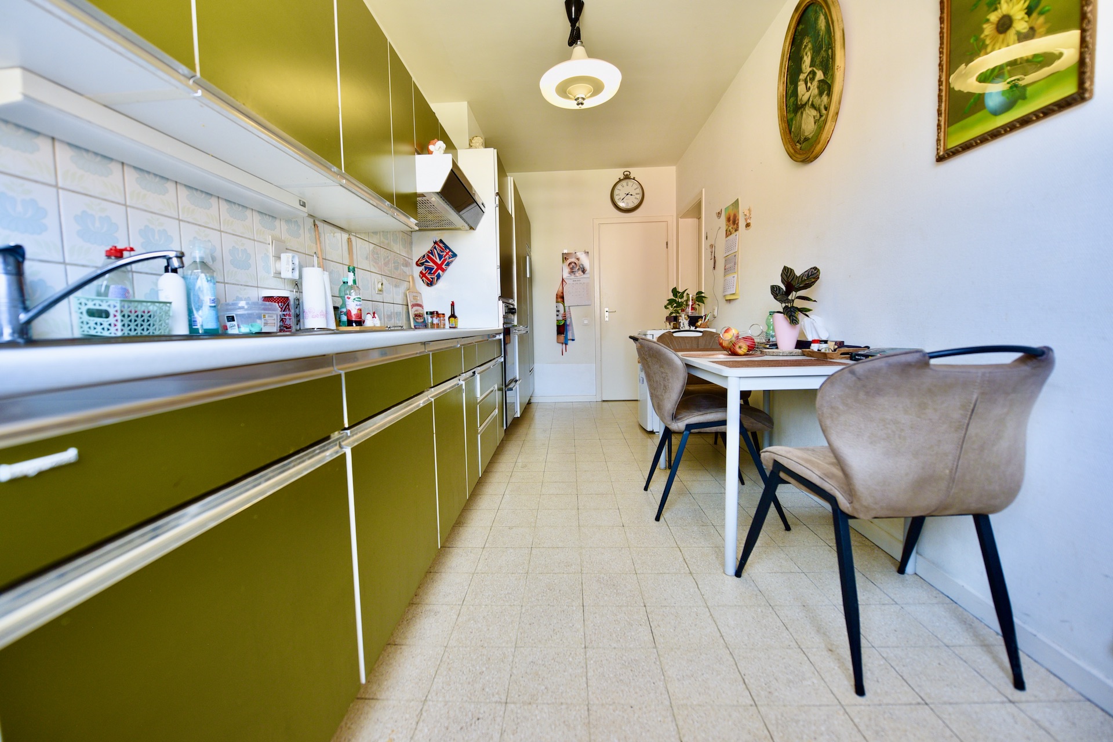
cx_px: 556
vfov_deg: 81.2
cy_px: 371
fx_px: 433
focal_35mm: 14
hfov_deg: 104.3
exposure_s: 1/60
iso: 200
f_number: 3.5
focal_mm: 14
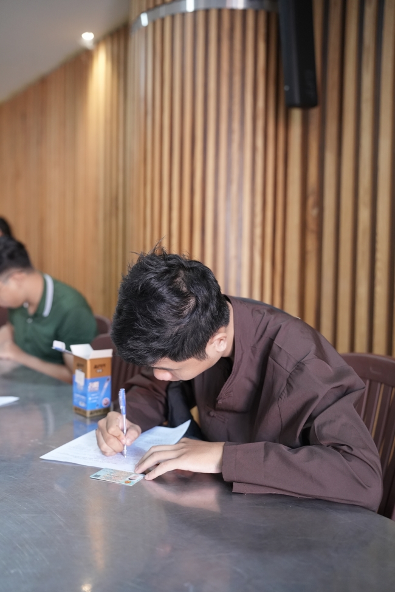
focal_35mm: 35
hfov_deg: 37.9
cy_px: 296
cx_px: 198
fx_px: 576
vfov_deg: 54.4
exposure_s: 1/200
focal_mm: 35
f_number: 2.5
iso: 3200
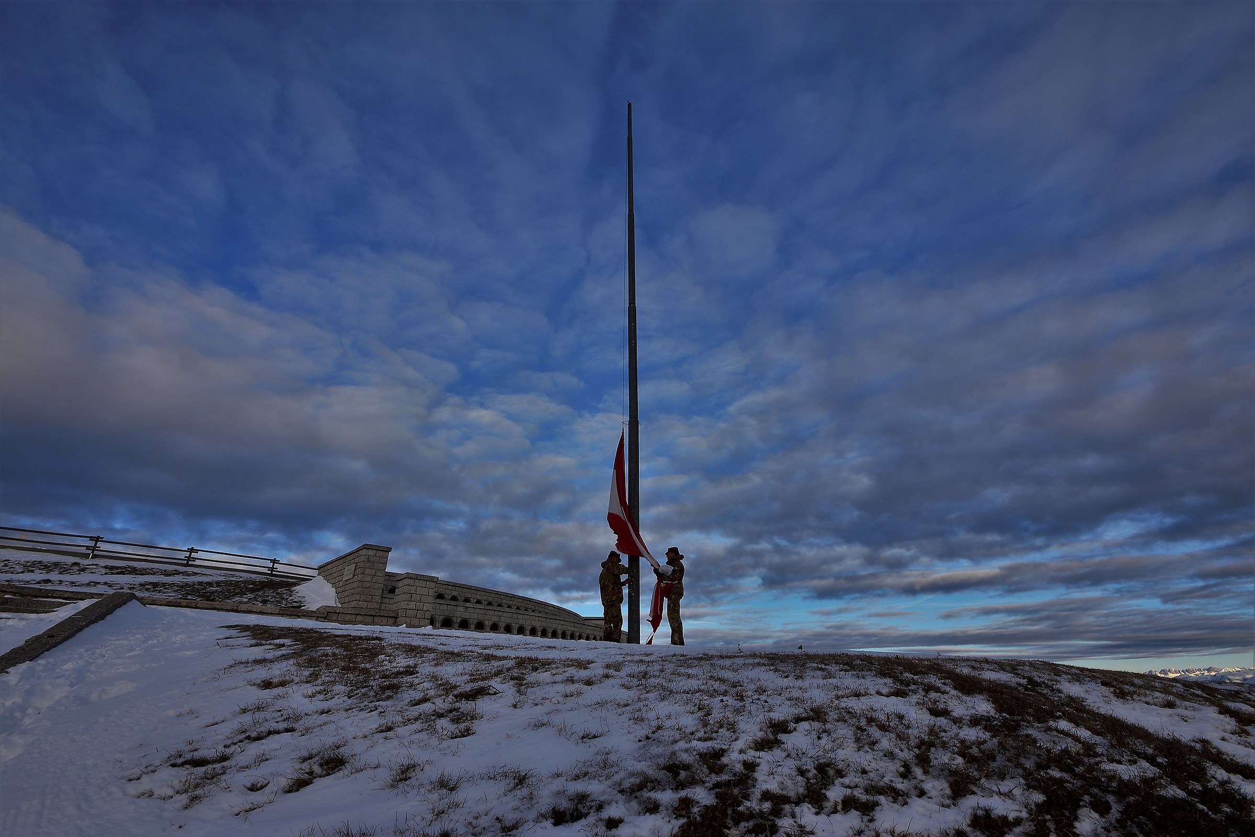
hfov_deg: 100.4
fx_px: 523
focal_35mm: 15
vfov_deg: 77.3
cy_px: 418
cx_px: 628
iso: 100
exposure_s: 1/30
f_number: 22
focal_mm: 10
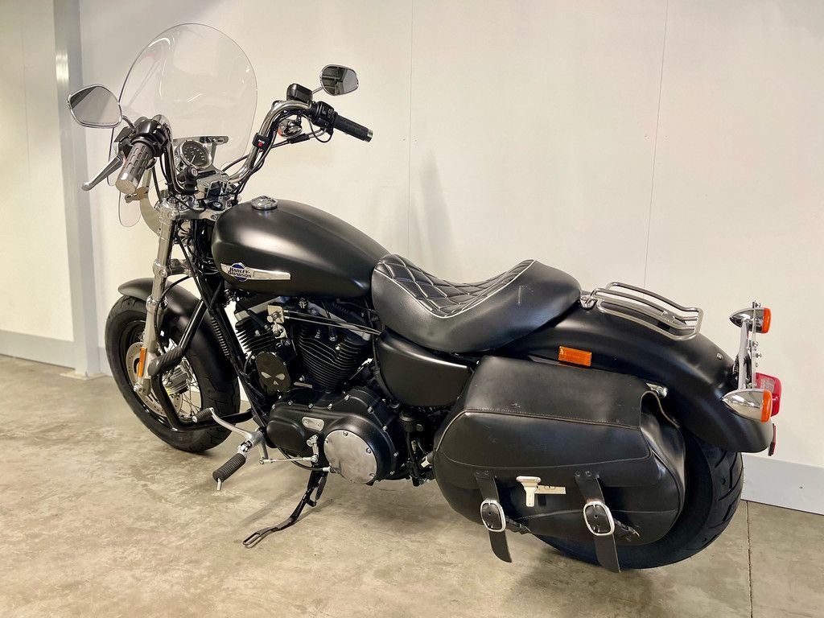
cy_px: 309
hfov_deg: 67.3
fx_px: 619
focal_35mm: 26
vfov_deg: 53.1
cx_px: 412
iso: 200
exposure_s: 1/50
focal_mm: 5.1
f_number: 1.6
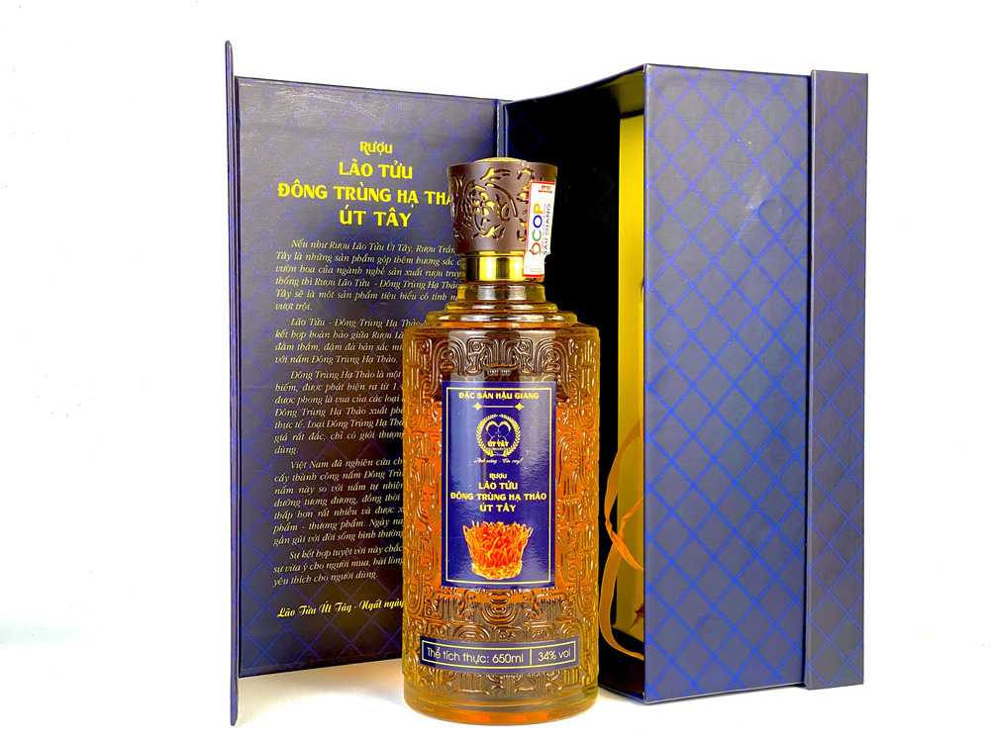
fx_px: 1487
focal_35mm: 52
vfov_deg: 28.0
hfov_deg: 36.8
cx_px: 495
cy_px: 371
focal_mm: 6
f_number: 2
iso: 40
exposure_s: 1/122
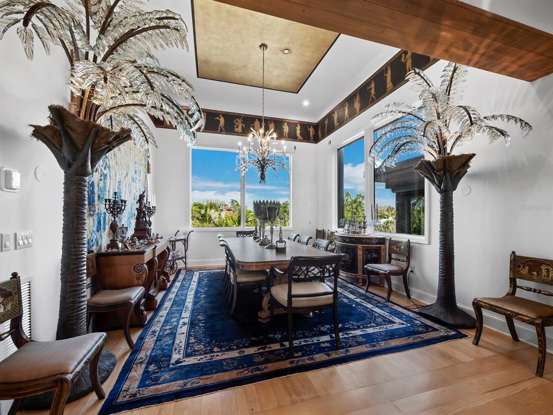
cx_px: 276
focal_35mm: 14
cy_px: 208
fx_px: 224
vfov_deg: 85.7
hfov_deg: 102.0
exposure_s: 1/5
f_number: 11
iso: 200
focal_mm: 7
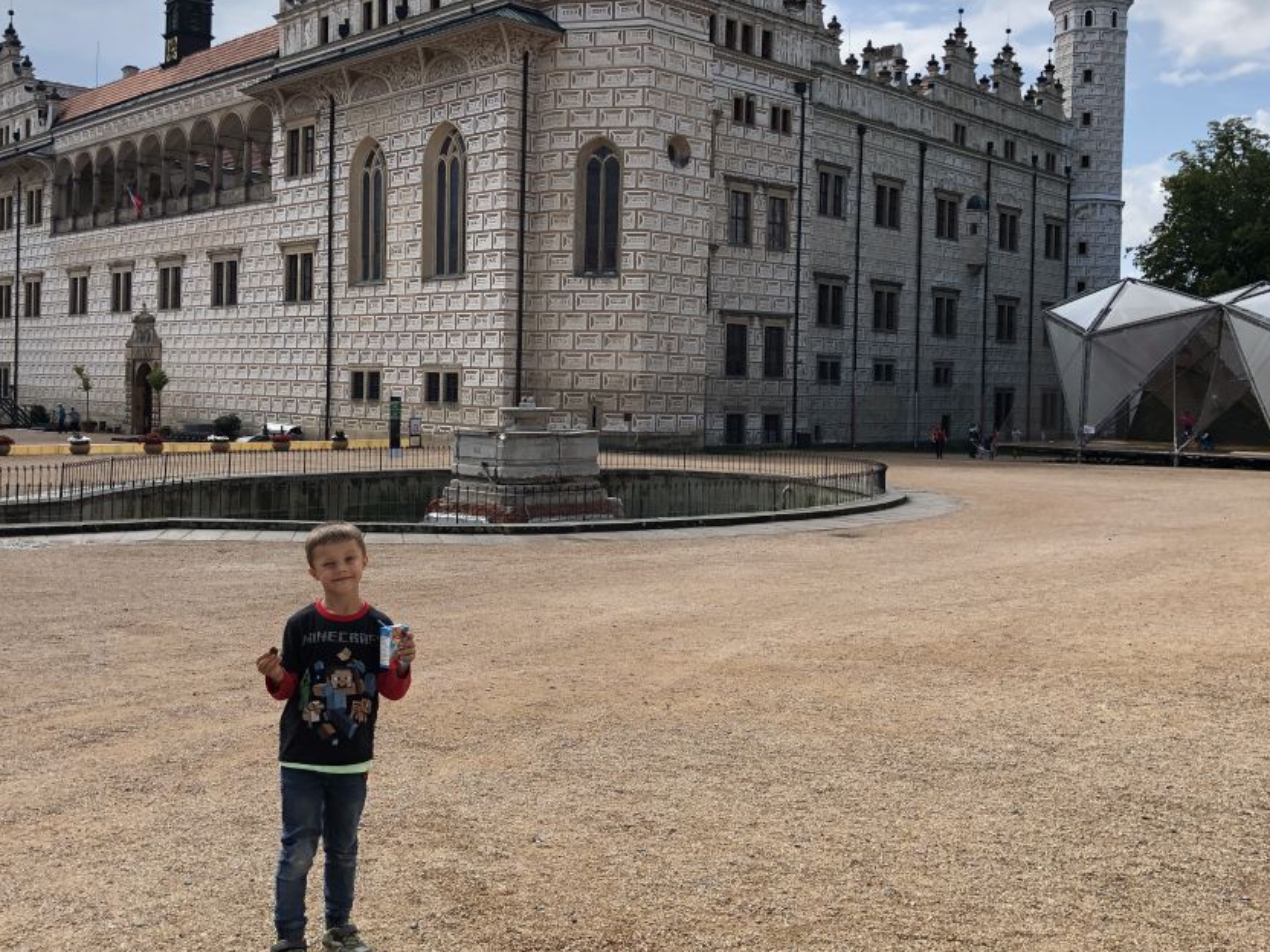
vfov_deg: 38.6
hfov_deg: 50.1
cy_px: 402
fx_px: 1357
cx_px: 592
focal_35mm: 37
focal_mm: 3.99
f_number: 1.8
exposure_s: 1/1656
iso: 20
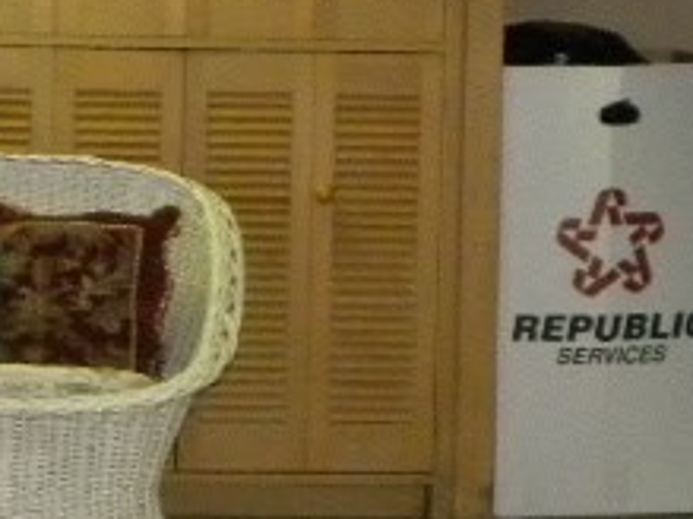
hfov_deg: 7.3
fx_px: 5422
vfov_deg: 5.5
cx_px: 215
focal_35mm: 271
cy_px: 411
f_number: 3.5
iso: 408
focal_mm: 10.3
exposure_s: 1/30
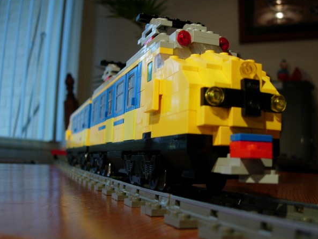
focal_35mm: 41
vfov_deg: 35.1
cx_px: 167
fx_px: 377
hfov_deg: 45.7
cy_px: 113
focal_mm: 7.8
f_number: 2.8
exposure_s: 1/22.6
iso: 64
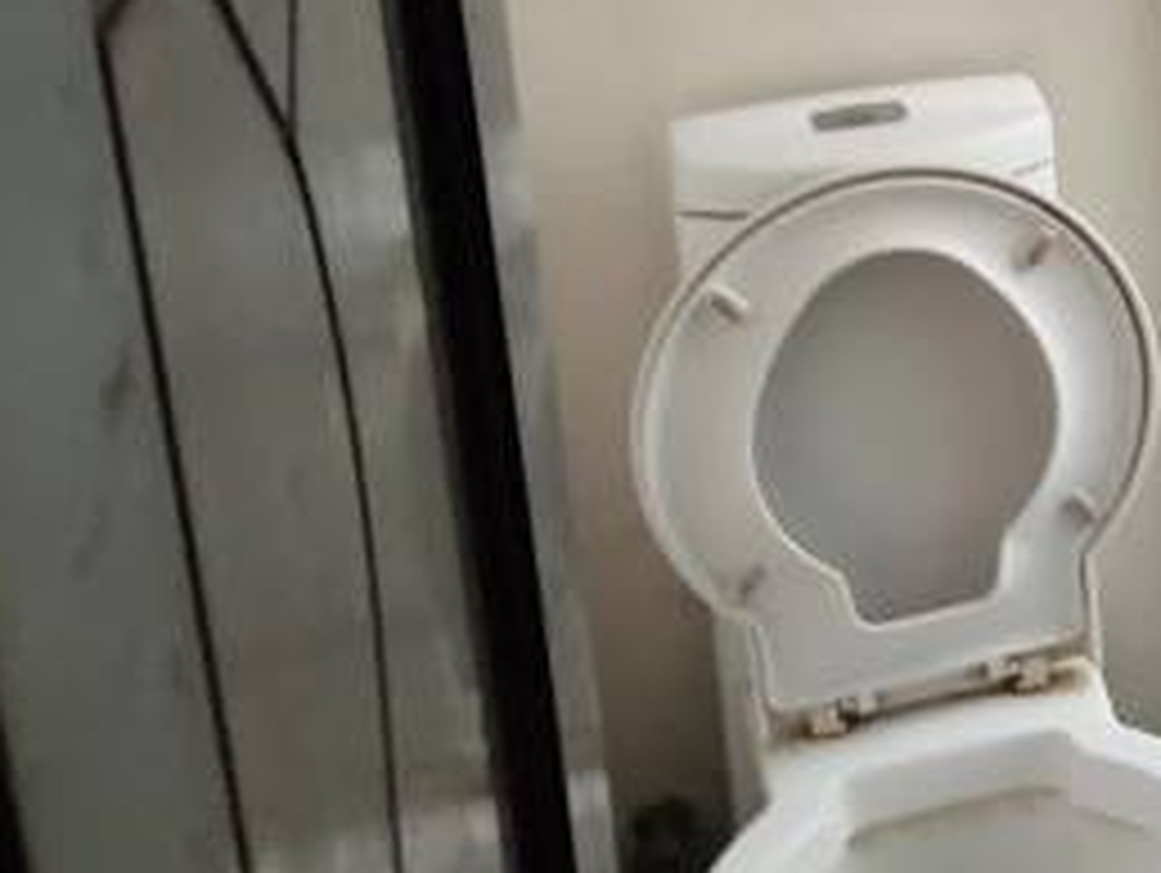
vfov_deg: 15.5
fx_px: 3122
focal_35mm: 93
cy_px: -112
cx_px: 1755
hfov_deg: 18.6
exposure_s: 1/33
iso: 476
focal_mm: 4.35
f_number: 1.8
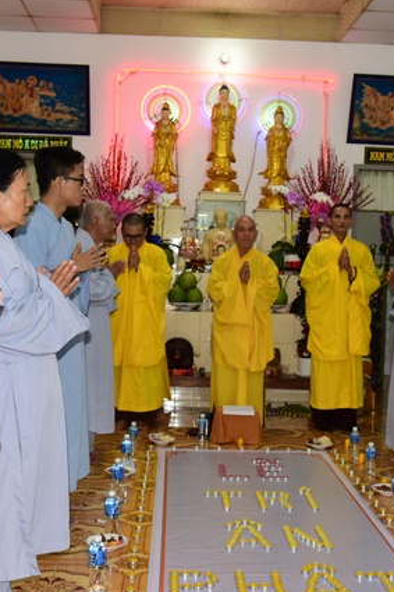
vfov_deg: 40.4
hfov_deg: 27.5
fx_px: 805
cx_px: 219
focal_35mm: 49
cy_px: 298
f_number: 5
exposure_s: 1/80
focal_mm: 32
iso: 1000
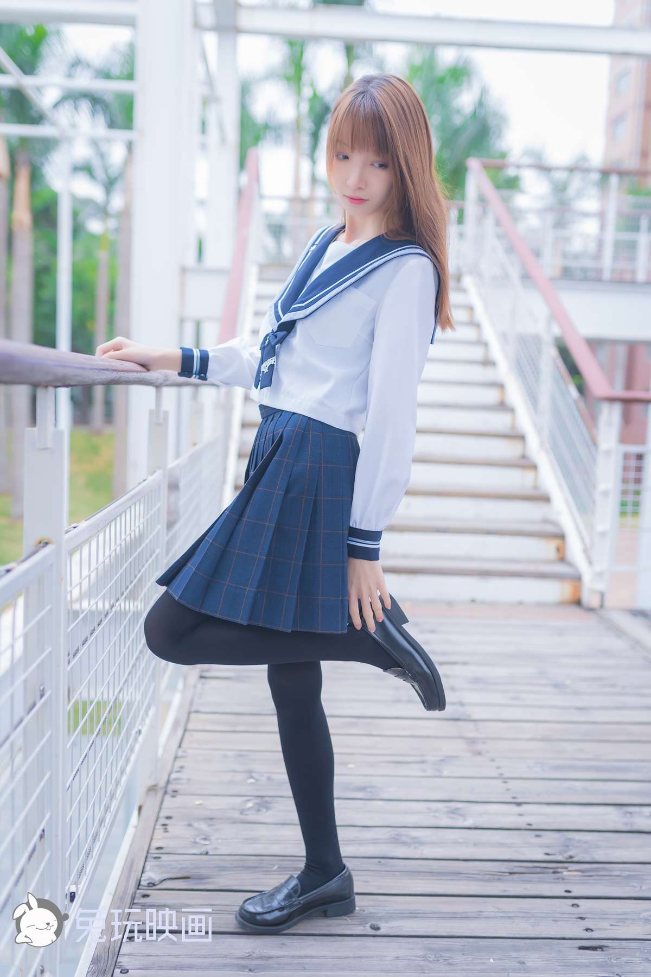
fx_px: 949
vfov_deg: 54.4
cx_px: 326
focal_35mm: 35
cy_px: 488
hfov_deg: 37.9
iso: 100
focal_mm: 35
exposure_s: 1/320
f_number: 2
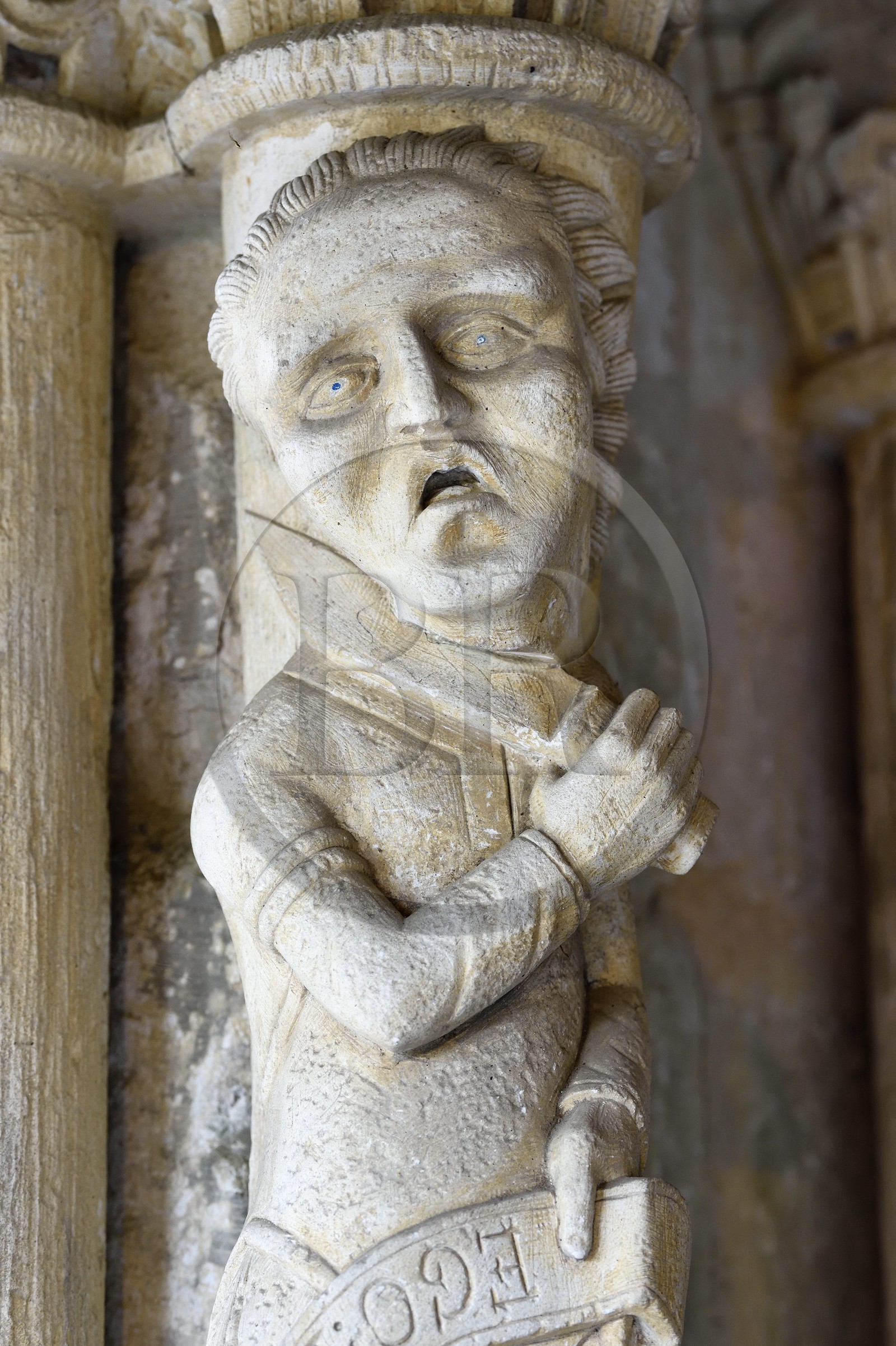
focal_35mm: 112
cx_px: 448
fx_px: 4185
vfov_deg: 18.3
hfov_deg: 12.2
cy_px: 673
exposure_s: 1/125
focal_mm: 112
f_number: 5
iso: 1600
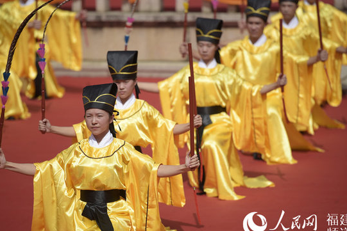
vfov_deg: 6.2
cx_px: 167
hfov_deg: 9.3
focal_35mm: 222
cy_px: 119
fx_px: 2140
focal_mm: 200
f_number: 2.8
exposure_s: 1/4000
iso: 100
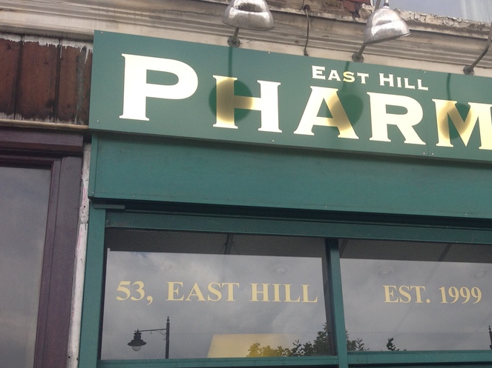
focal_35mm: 51
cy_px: 257
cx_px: 378
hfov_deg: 36.5
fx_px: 725
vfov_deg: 28.3
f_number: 2.4
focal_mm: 4.12
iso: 50
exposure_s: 1/427
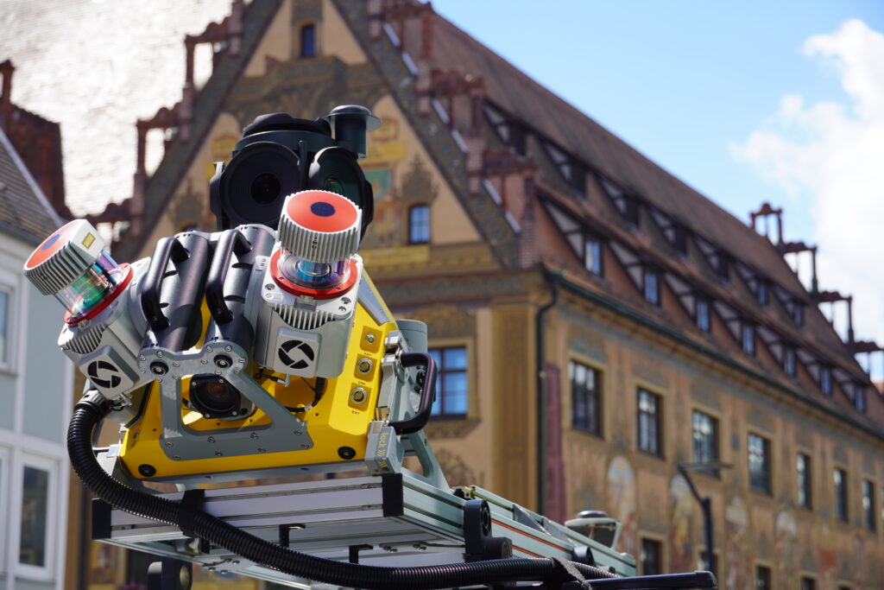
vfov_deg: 17.2
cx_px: 442
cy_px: 295
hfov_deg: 25.5
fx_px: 1952
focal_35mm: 80
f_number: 5.6
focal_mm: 53
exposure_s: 1/250
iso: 100
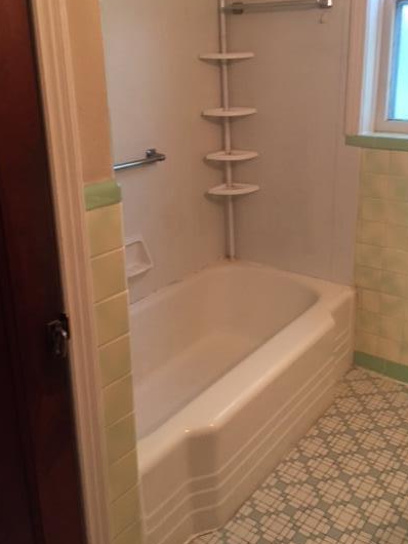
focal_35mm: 35
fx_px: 550
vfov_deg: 52.3
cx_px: 225
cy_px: 221
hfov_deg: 40.7
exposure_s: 1/30
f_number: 2.2
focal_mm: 4.15
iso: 160
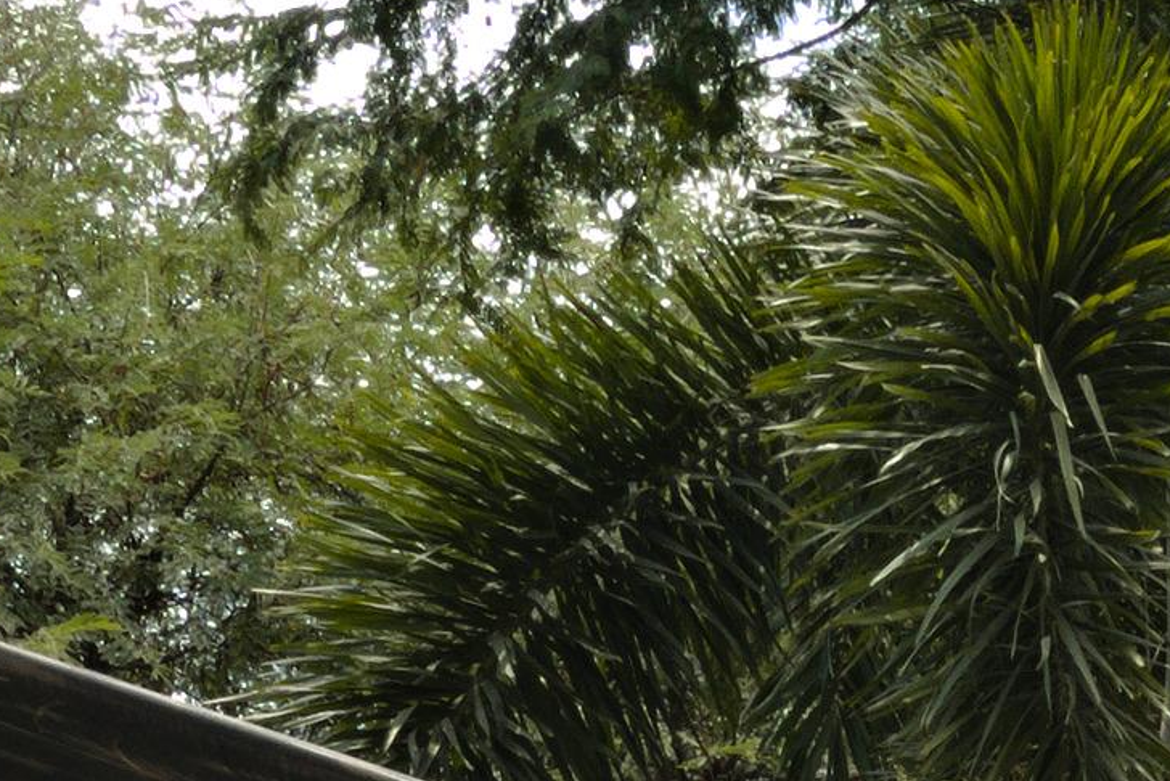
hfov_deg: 11.2
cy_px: 2160
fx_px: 5885
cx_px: 1201
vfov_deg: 7.0
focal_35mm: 181
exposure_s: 1/100
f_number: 8
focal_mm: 8.8
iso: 100
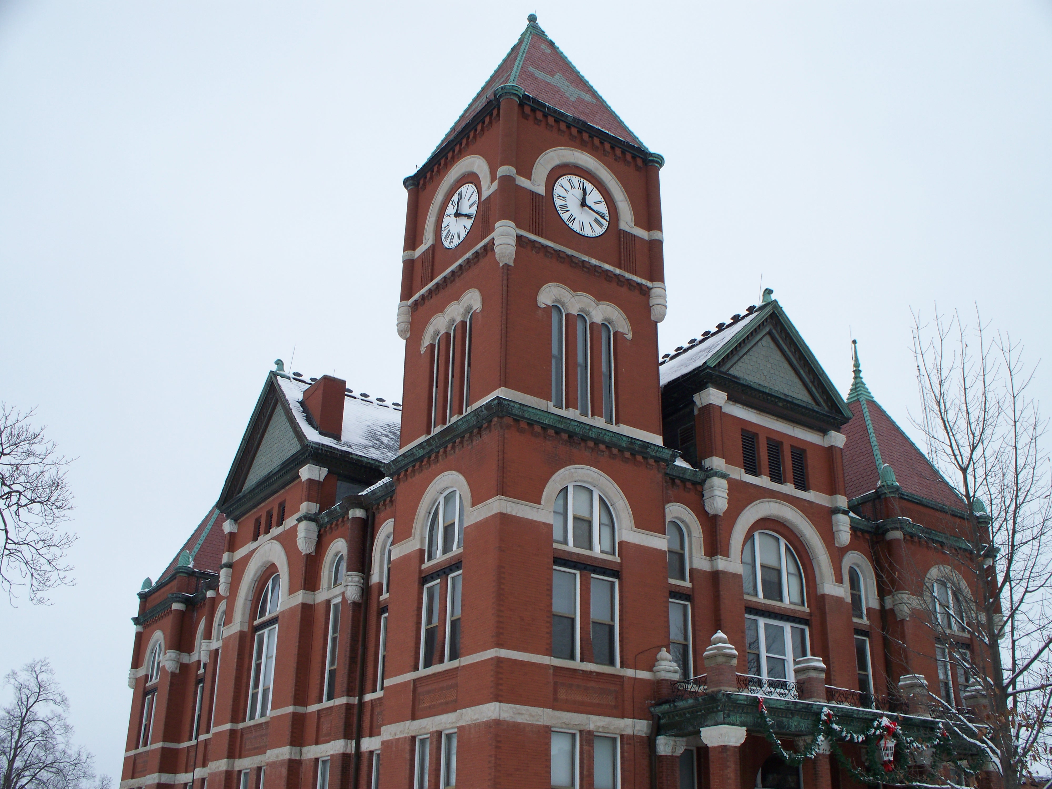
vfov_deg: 39.7
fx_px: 1094
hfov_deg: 51.4
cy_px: 394
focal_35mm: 36
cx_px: 526
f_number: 5
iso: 64
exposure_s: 1/320
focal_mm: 7.54
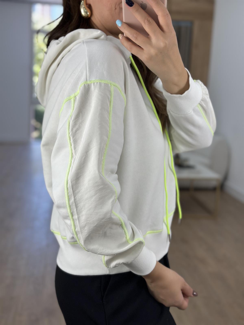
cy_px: 162
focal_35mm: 48
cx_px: 122
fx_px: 451
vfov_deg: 39.7
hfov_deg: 30.3
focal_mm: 6.86
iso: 80
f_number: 1.78
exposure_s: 1/395
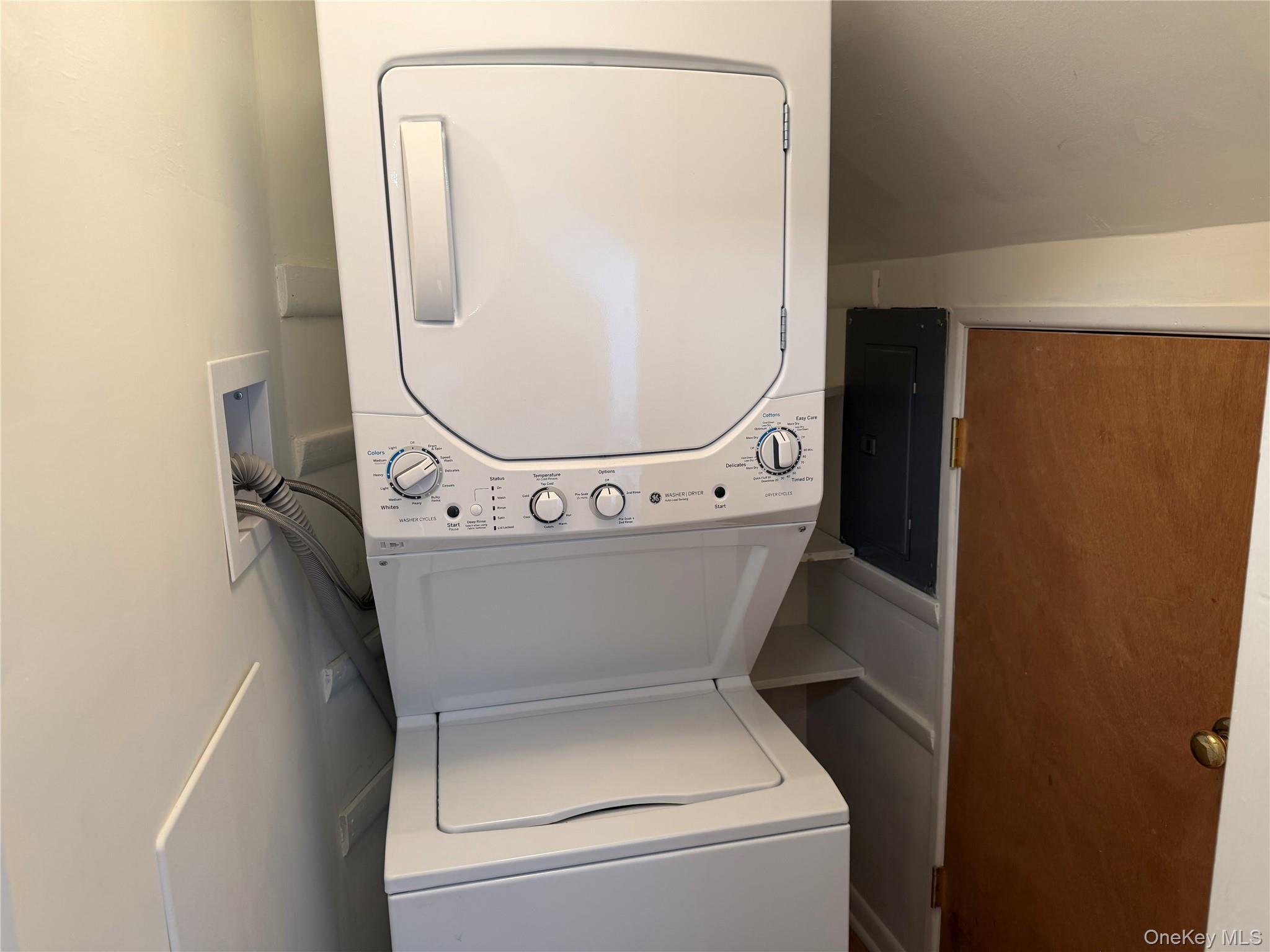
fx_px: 881
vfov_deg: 56.8
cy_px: 476
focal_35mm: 24
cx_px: 635
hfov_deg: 71.6
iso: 125
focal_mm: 6.76
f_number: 1.78
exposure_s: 1/60
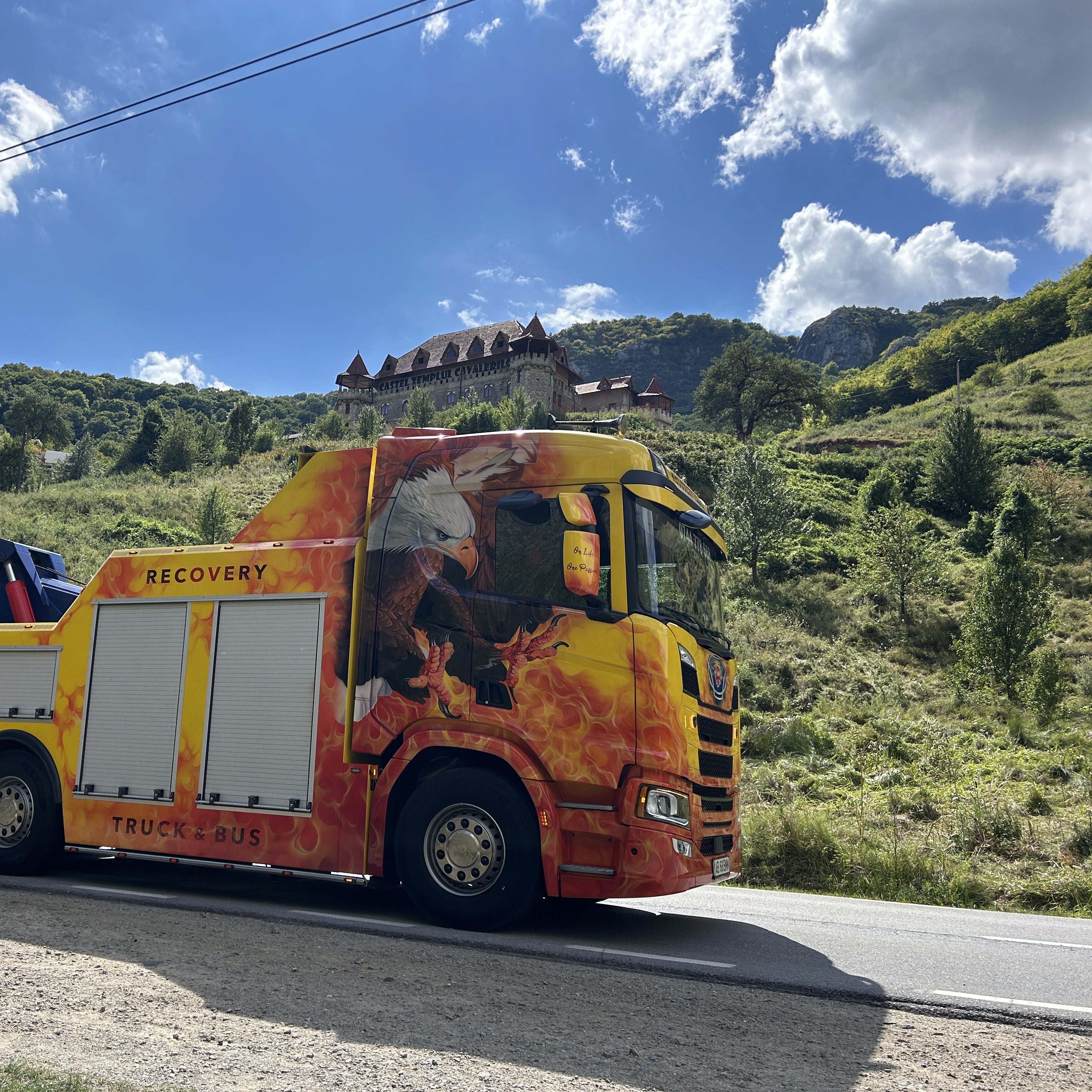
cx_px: 374
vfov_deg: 52.5
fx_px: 1106
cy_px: 549
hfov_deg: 51.7
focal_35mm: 31
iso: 50
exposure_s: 1/5076
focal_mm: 5.7
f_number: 1.5
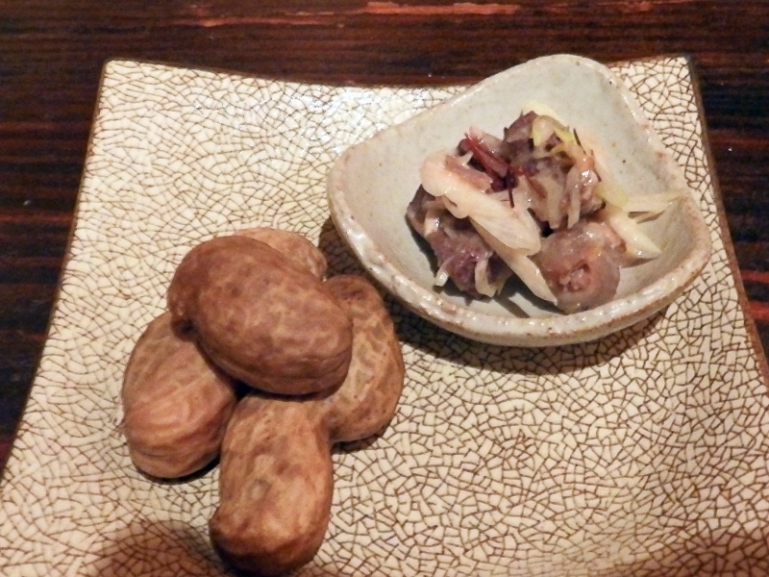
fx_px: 711
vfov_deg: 44.2
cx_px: 384
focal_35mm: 32
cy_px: 288
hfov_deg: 56.8
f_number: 3.7
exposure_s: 1/6
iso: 800
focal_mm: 5.7
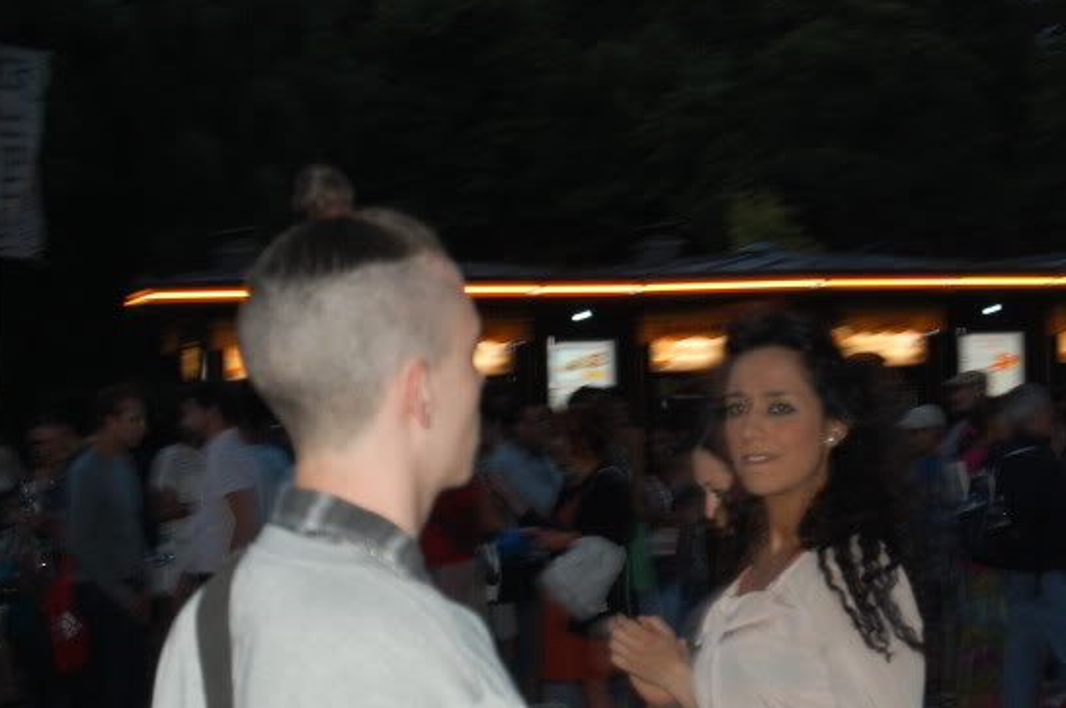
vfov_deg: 11.3
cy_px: 260
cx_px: 581
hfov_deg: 17.0
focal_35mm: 121
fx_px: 3572
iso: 400
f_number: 5.6
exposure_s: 1/60
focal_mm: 55
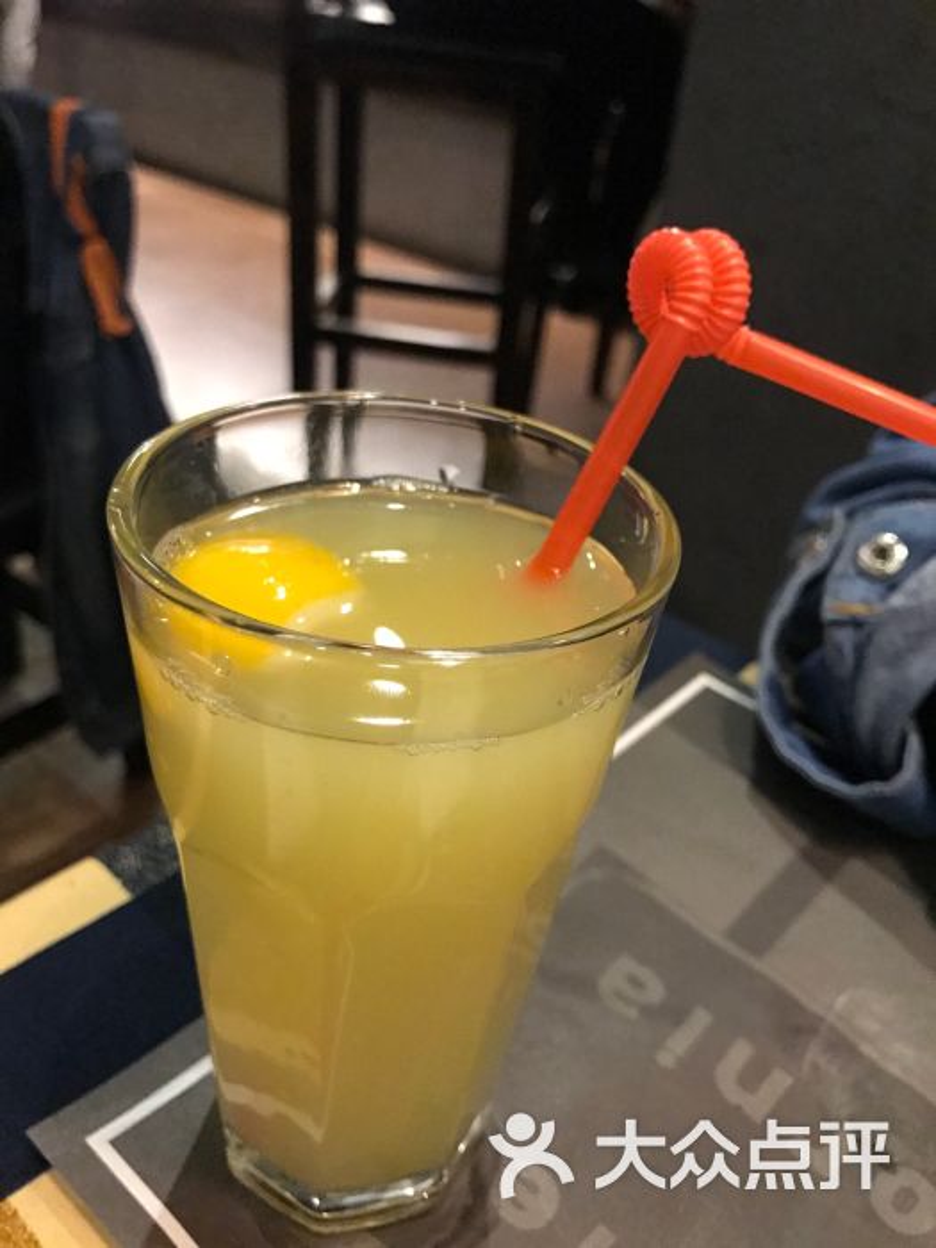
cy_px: 624
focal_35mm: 28
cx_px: 468
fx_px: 1009
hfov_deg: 49.7
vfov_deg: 63.4
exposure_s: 1/6
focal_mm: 3.99
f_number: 1.8
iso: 80
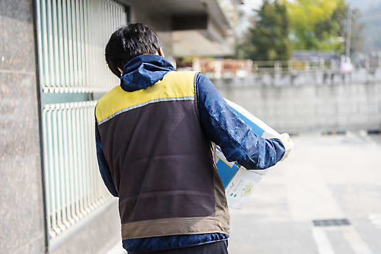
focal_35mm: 62
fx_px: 656
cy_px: 127
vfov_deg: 21.9
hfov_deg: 32.4
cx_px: 190
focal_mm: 62
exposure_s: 1/4000
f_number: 2.8
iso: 400
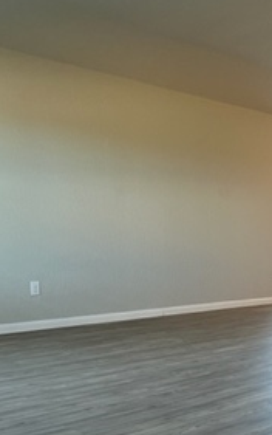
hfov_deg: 26.2
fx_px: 557
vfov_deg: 42.2
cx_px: 263
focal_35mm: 47
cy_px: 283
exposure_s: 1/120
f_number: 1.5
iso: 125
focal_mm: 5.7
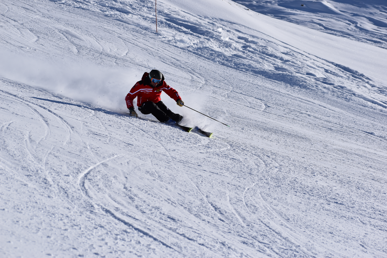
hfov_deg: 14.4
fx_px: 1532
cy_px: 129
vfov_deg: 9.6
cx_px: 194
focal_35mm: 142
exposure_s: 1/2000
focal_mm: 95
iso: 200
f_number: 8
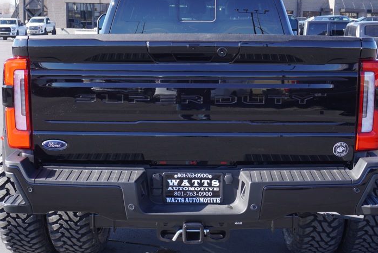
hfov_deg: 39.0
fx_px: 533
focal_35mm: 51
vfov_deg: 26.7
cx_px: 194
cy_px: 128
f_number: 5.6
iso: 100
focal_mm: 23
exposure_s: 1/100
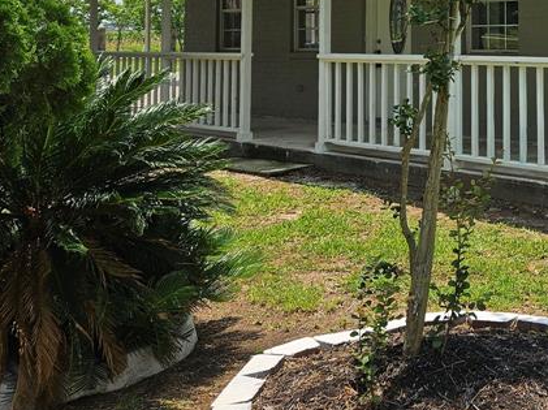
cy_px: -42
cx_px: 595
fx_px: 886
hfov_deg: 30.9
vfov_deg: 24.3
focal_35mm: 56
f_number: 1.8
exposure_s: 1/1946
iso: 25
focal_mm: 5.4
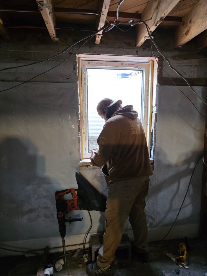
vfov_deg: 71.6
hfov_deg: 56.8
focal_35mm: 24
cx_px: 108
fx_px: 191
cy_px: 142
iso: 1250
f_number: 1.7
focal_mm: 6.3
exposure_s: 1/120
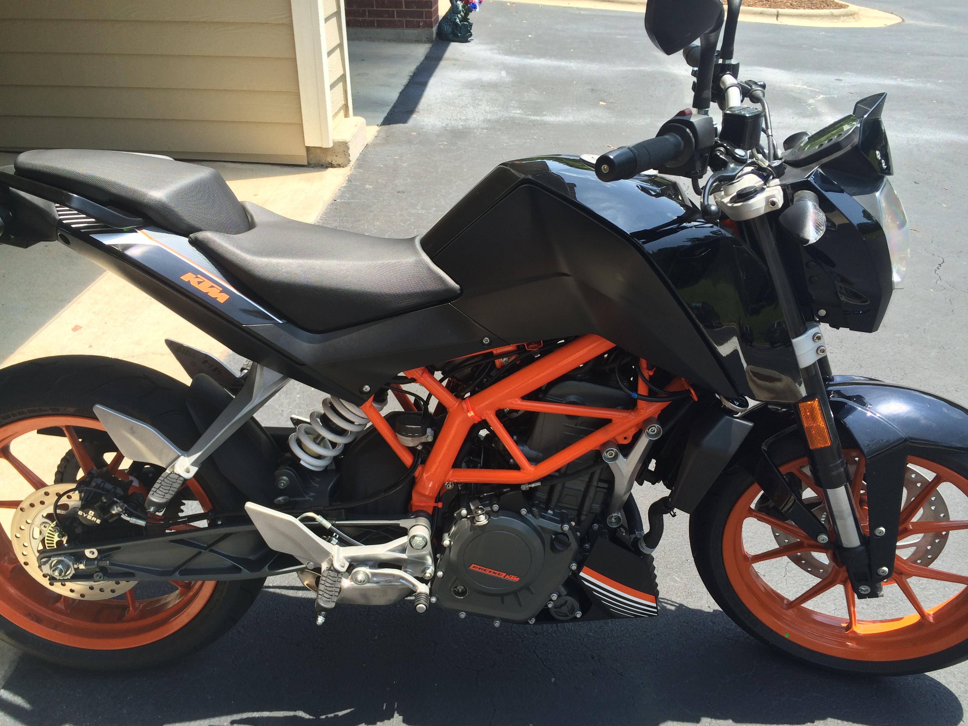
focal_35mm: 29
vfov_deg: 48.2
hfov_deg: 61.7
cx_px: 484
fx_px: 811
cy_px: 363
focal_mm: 4.15
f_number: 2.2
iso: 32
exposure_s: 1/612
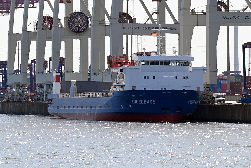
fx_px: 837
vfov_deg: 11.4
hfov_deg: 17.0
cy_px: 84
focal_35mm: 120
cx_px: 126
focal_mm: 120
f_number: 5.6
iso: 100
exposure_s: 1/500
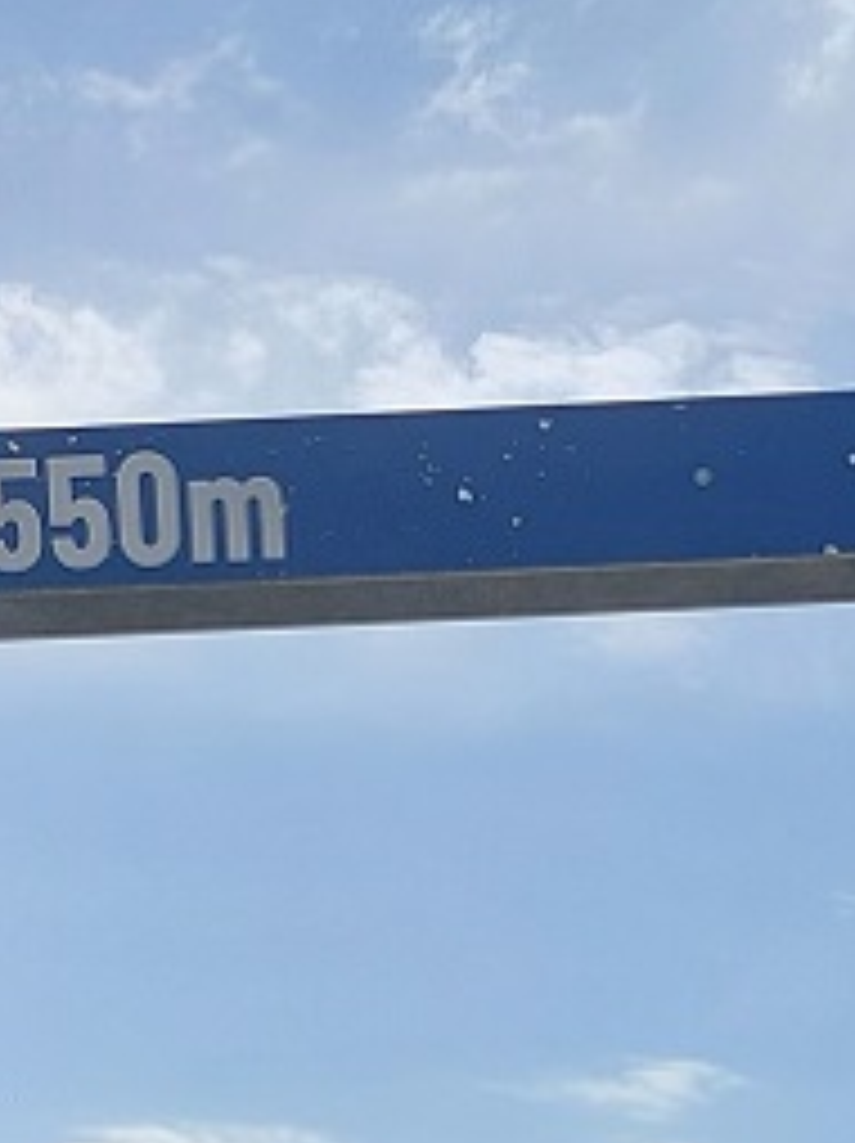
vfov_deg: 16.7
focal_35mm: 104
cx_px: 1136
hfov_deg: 13.6
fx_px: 3431
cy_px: 1847
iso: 25
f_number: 1.8
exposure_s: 1/1713
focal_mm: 5.23
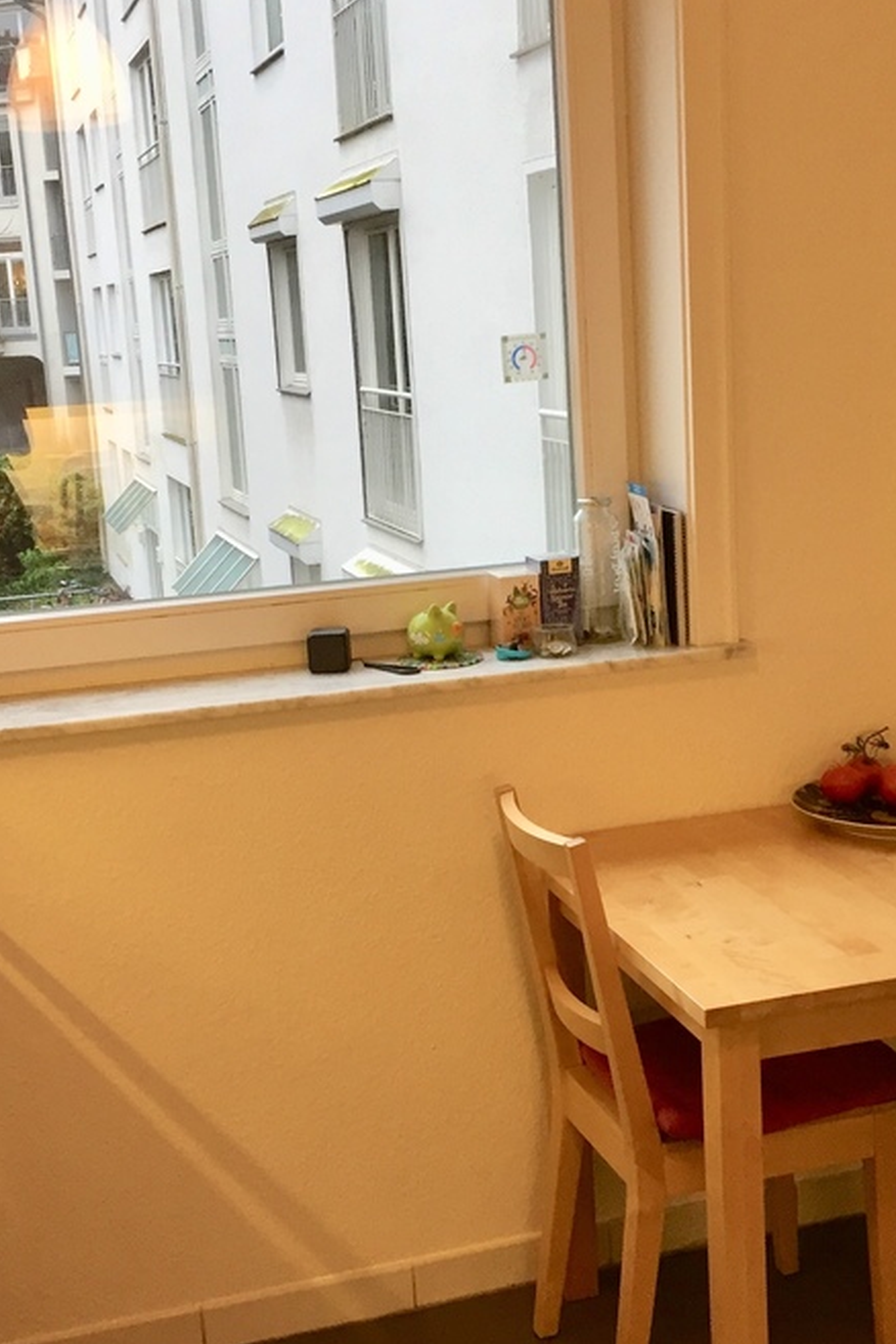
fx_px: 1755
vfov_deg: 41.9
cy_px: 696
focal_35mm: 47
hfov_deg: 28.6
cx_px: 479
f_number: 2.2
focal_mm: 4.15
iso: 50
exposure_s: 1/33
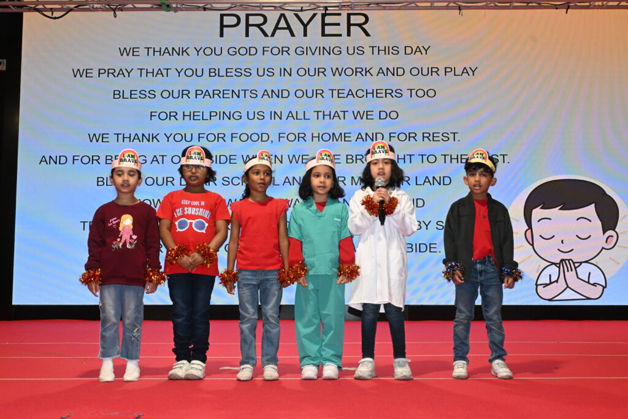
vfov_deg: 31.9
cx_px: 314
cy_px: 210
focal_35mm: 42
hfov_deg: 46.4
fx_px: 733
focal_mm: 28
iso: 2500
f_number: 10
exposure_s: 1/60
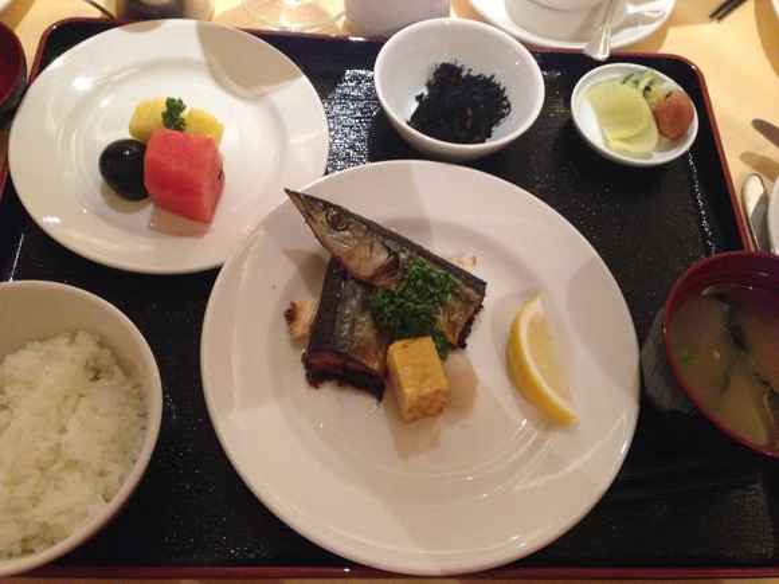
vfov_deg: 42.9
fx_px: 743
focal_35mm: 33
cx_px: 390
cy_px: 292
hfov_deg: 55.4
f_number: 2.4
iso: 640
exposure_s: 1/15
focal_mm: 4.12
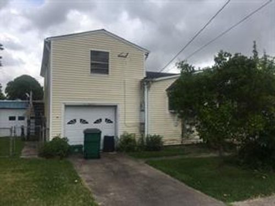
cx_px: 138
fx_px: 230
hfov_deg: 61.7
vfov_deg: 48.2
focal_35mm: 29
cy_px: 103
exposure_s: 1/1709
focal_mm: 4.15
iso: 25
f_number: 2.2
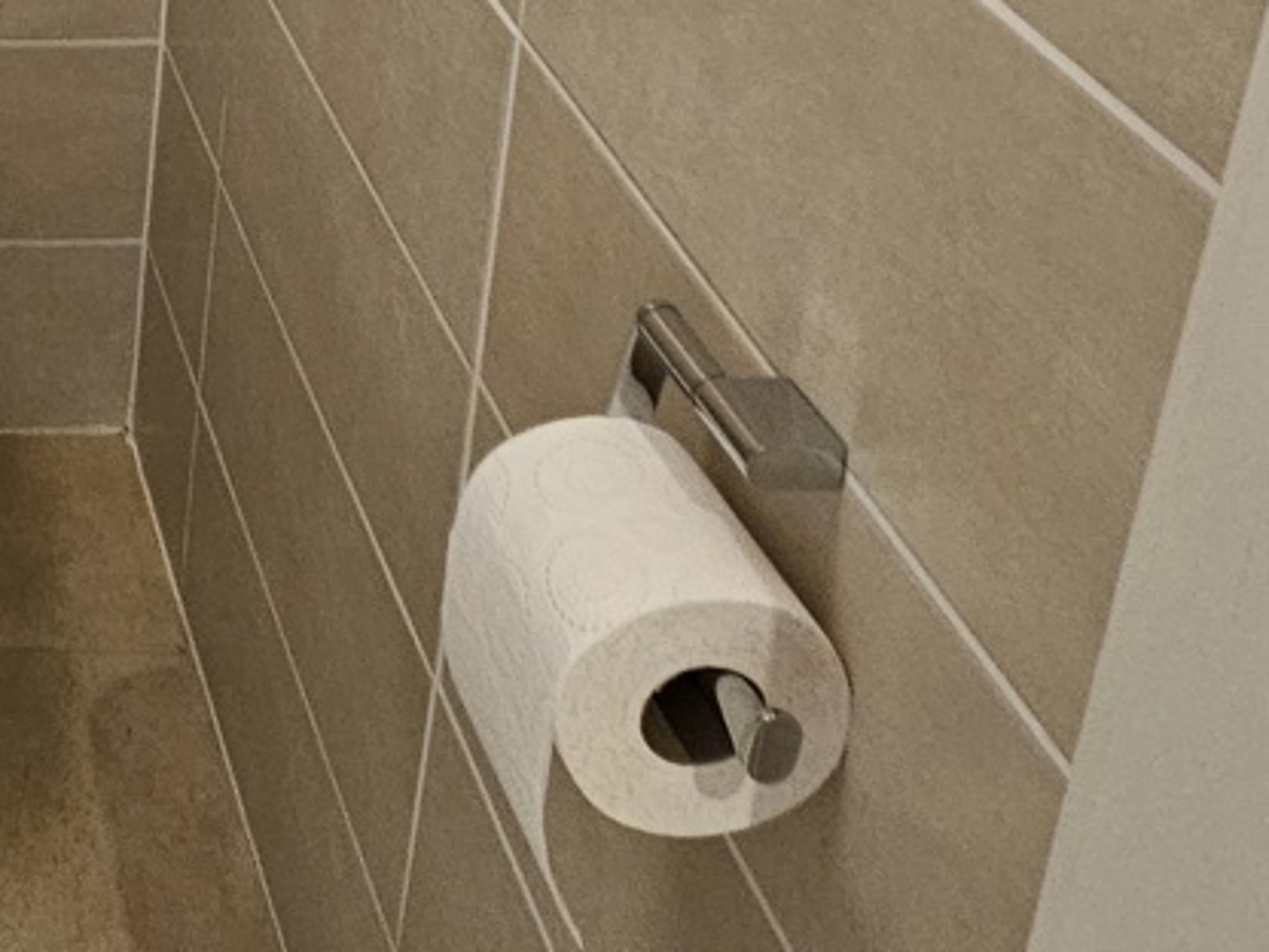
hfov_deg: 30.8
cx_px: -339
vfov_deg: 22.8
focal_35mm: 50
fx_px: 1833
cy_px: -537
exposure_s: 1/33.3
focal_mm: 2.2
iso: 400
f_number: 2.2
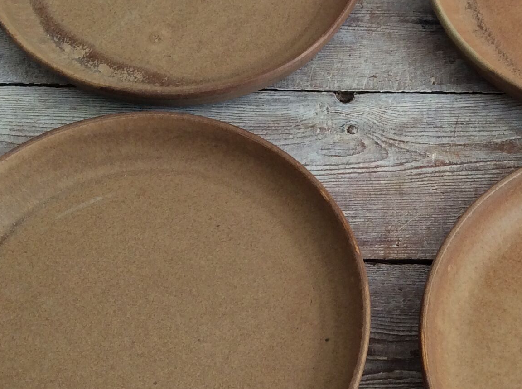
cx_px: 367
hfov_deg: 26.8
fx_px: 1084
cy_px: 188
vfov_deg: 20.4
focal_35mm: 72
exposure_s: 1/25
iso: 64
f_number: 2.4
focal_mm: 3.3
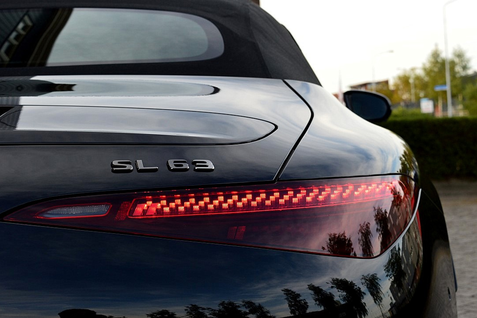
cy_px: 159
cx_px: 238
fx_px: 894
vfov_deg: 20.2
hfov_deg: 29.9
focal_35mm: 68
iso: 400
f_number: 9
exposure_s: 1/125
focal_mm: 45
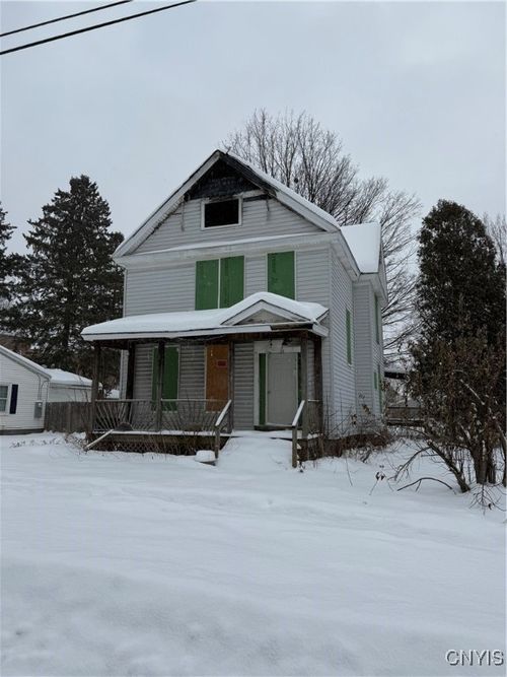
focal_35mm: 24
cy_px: 338
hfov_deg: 56.8
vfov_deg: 71.6
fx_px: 469
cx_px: 254
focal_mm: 6.76
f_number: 1.78
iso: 80
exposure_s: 1/5714
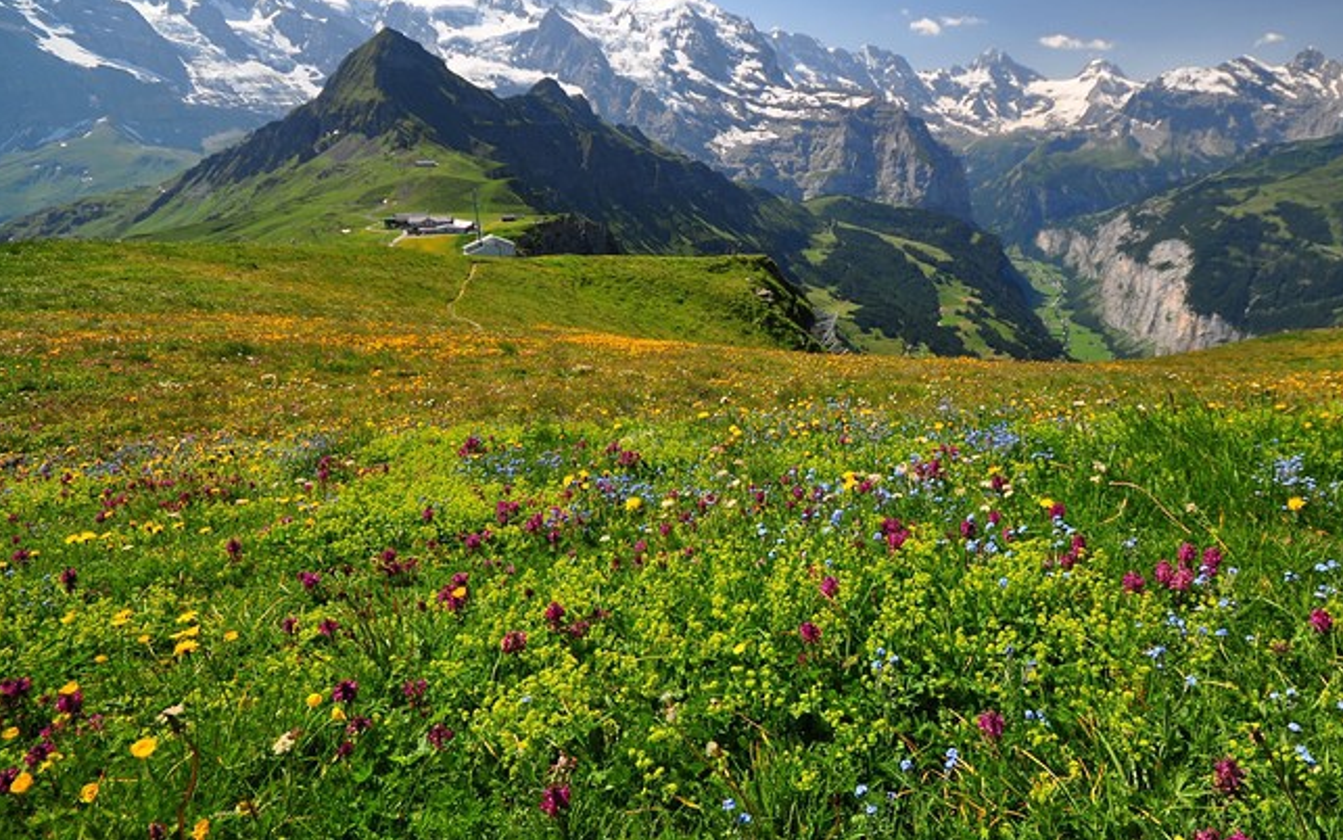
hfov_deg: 87.1
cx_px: 794
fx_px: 695
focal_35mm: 19
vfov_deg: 62.1
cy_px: 375
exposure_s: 1/200
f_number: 8
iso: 200
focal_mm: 10
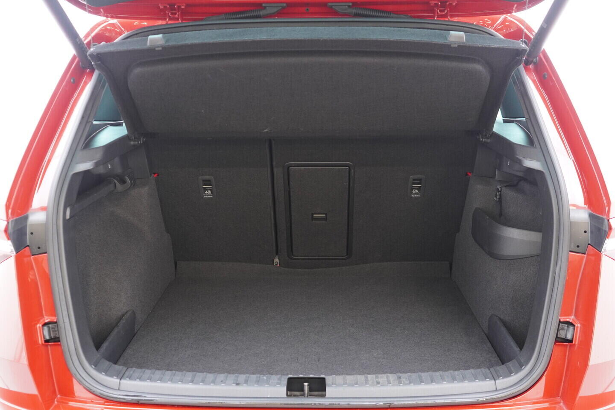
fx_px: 615
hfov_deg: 53.1
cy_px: 205
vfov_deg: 36.9
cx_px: 308
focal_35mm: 36
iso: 1000
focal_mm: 24
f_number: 2.8
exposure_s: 1/40
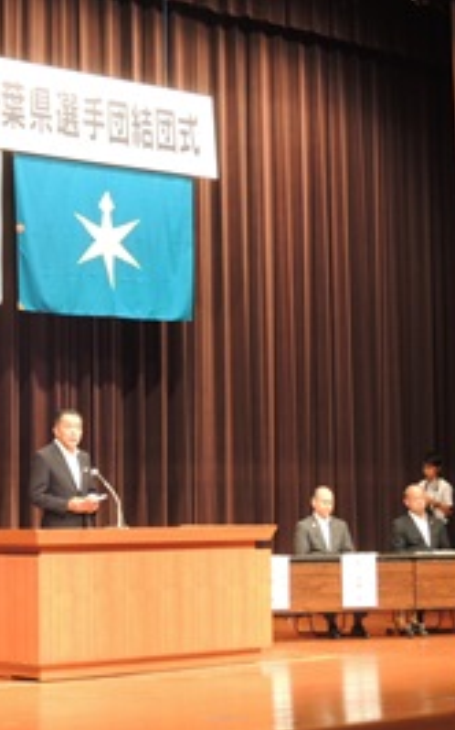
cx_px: 41
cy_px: 368
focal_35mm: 89
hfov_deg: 14.5
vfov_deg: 23.3
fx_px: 1768
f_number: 4.2
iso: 450
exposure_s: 1/15
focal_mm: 11.1
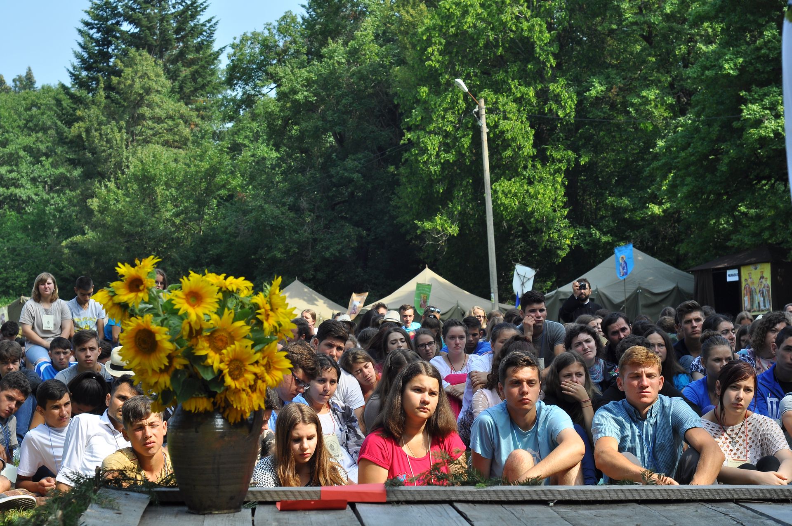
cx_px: 396
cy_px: 263
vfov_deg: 18.1
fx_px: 1648
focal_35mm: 75
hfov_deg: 27.0
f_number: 8
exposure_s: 1/250
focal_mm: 50
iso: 200
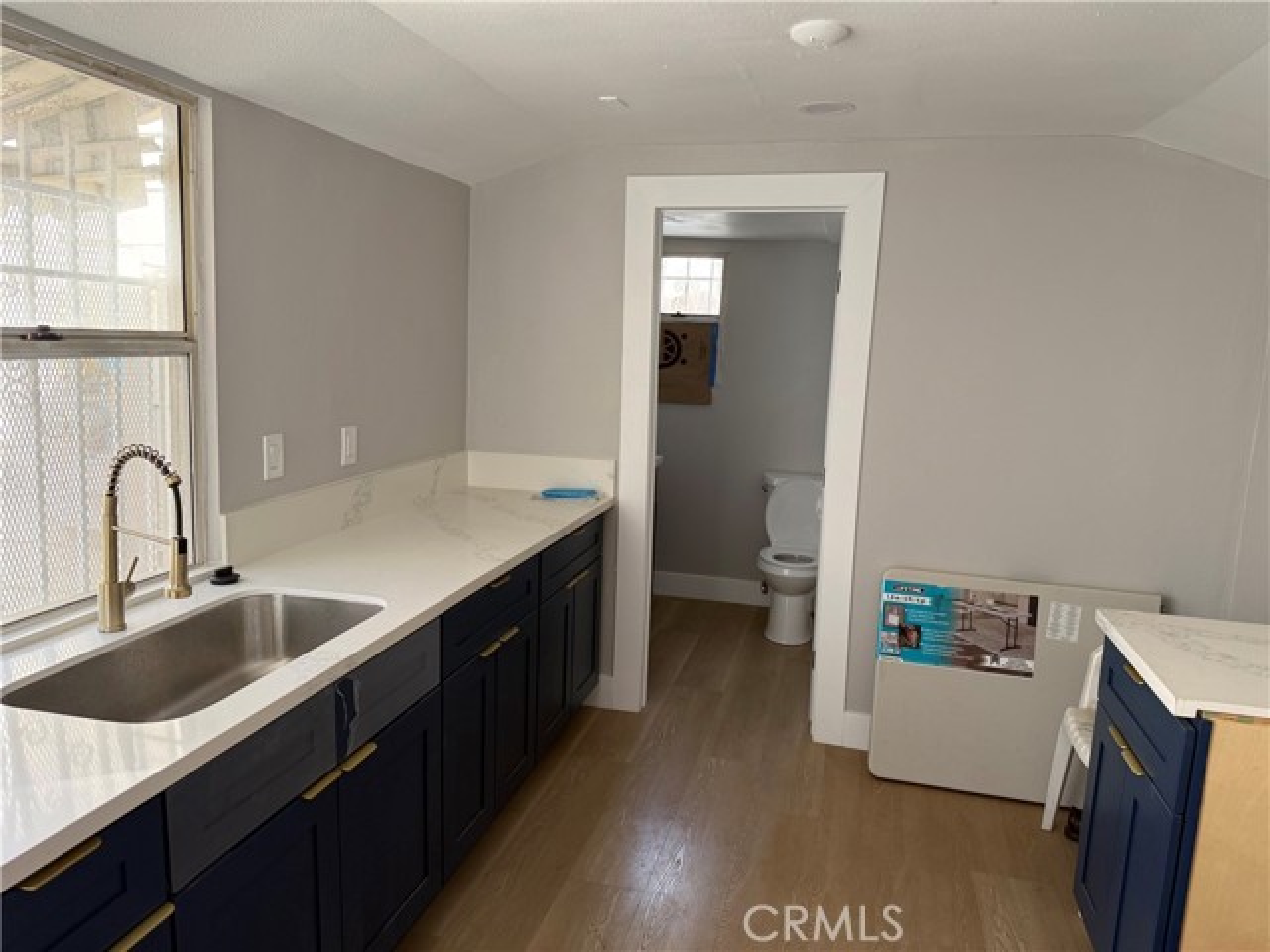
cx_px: 635
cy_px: 476
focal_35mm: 24
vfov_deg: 56.8
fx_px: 881
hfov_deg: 71.6
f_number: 1.78
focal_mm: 6.76
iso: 160
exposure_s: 1/121
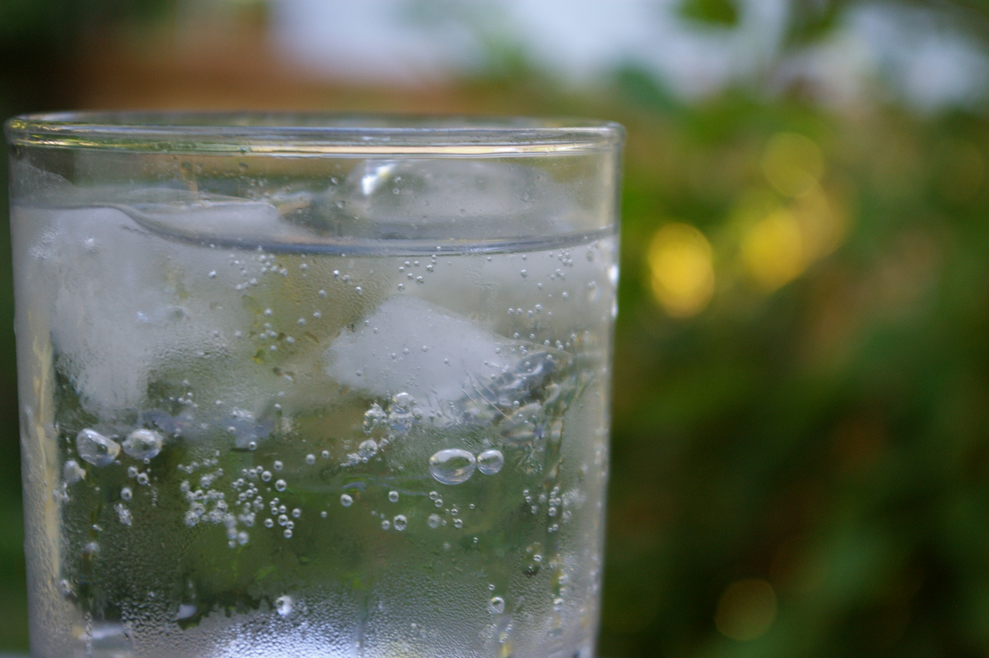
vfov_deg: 16.5
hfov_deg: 24.6
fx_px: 2264
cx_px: 494
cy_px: 329
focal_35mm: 82
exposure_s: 1/60
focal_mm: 55
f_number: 5.6
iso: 400
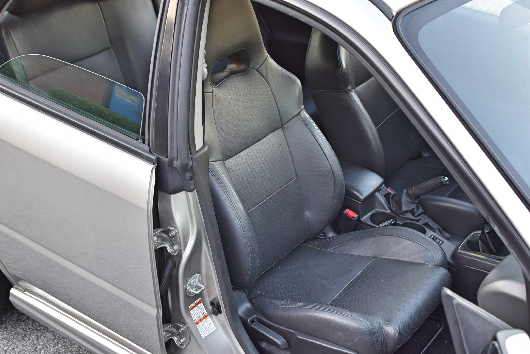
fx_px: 773
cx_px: 265
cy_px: 177
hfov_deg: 37.8
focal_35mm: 52
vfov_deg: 25.8
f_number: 4
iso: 400
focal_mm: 35
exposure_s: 1/60
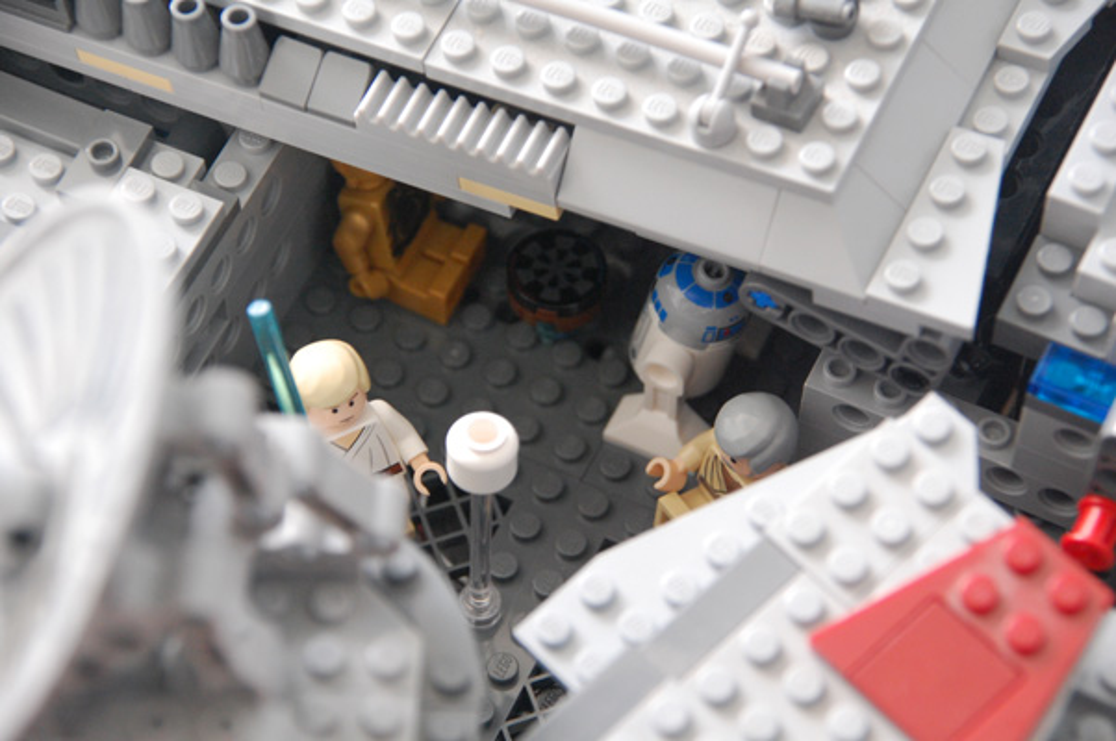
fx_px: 5109
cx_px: 558
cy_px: 370
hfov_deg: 12.5
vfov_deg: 8.3
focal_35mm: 165
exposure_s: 1/30
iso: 1250
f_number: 5.6
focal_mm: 110
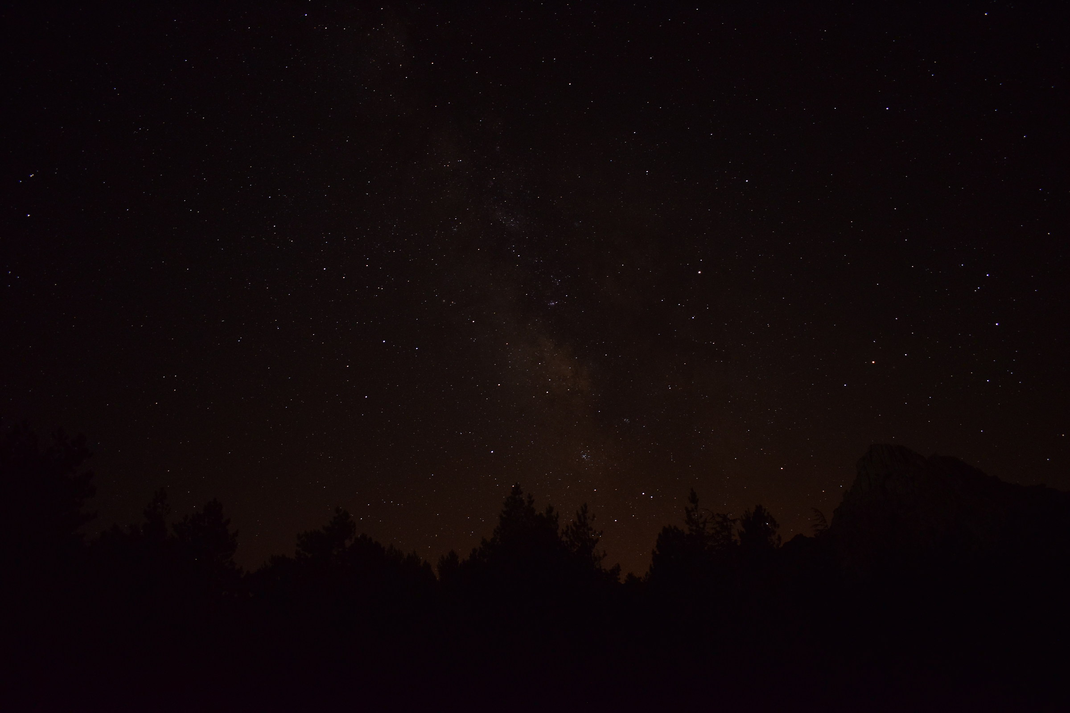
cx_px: 535
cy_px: 356
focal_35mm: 27
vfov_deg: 47.9
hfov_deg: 67.4
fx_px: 802
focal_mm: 18
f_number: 4
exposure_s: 20
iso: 800
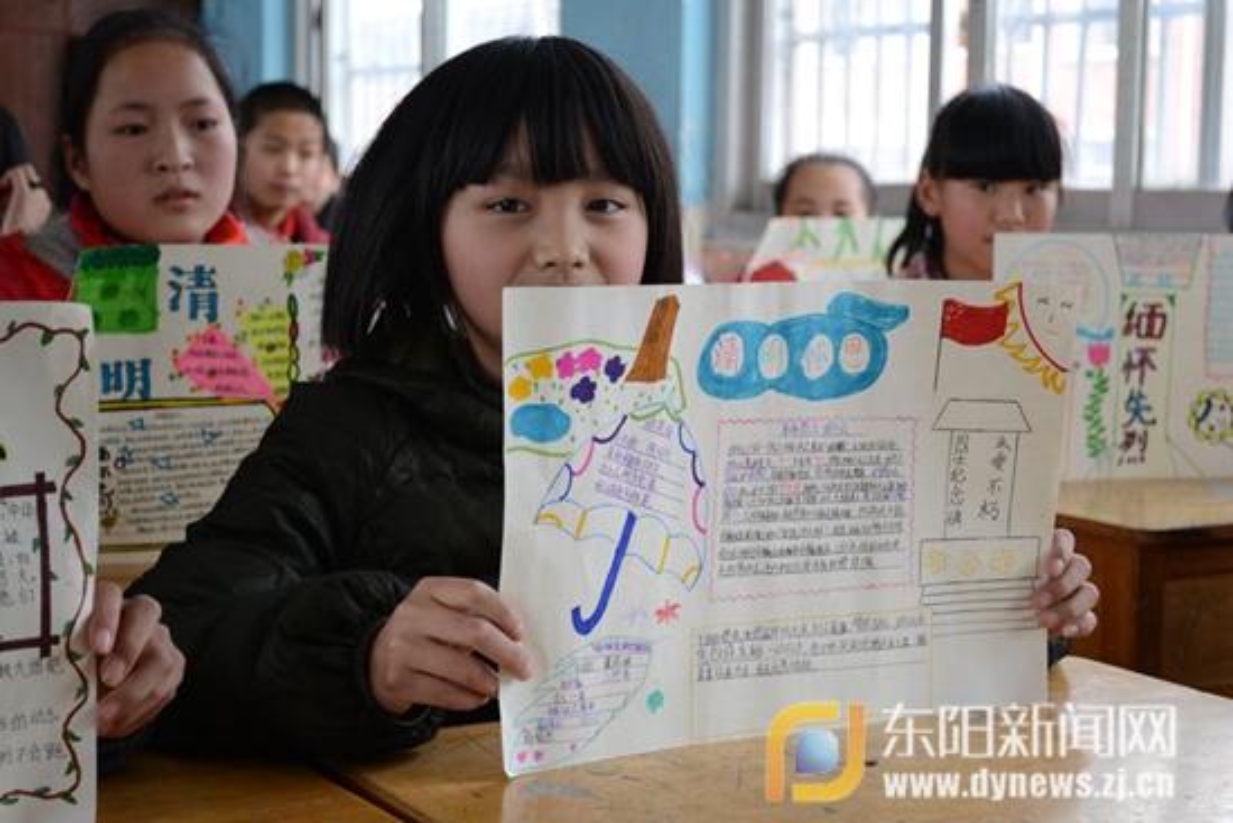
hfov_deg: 30.5
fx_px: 2261
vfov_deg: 20.6
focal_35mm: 66
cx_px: 616
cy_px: 412
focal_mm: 44
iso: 400
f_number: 5.3
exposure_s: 1/100
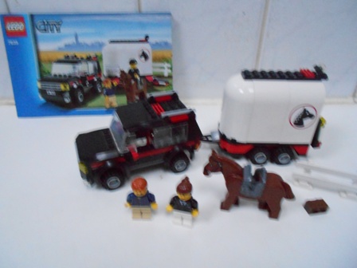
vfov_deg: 53.1
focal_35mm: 26
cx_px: 178
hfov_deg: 67.3
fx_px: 268
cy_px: 134
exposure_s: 1/4
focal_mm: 4.6
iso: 800
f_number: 3.2
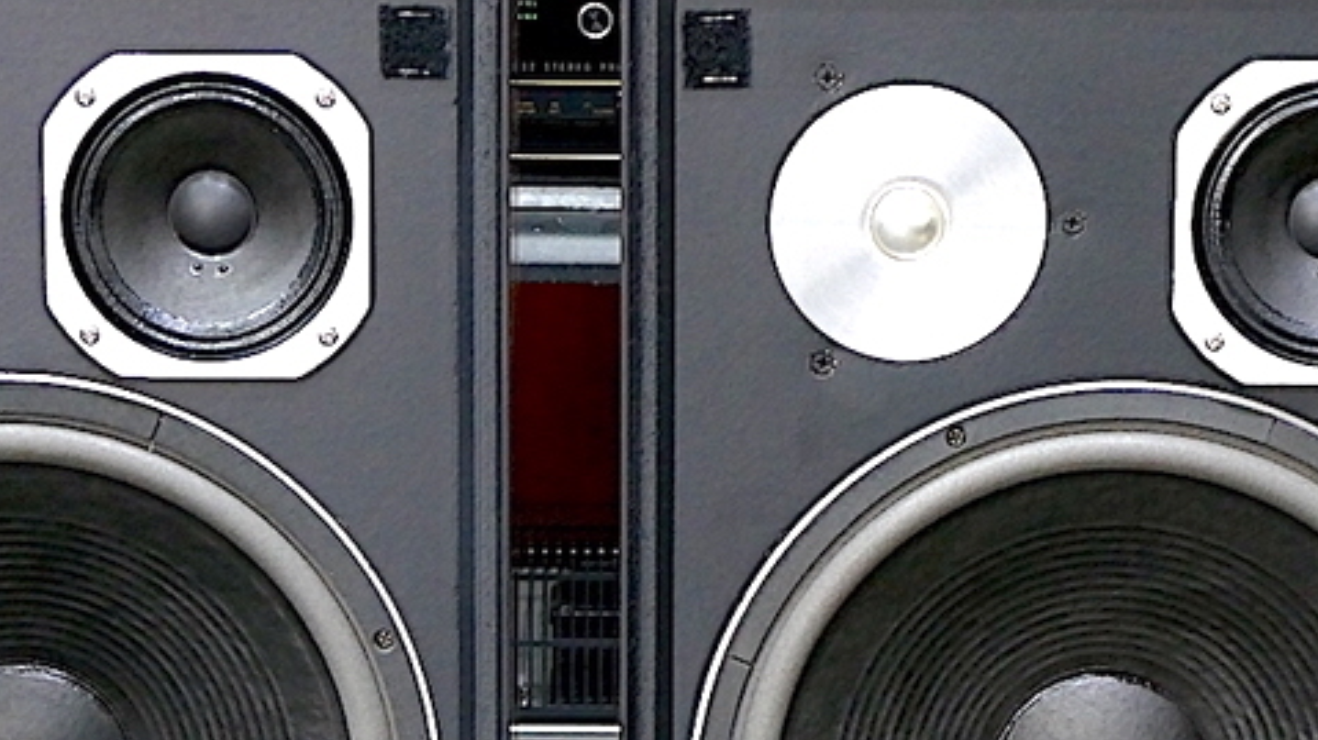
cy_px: 663
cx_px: 553
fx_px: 4961
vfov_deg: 8.5
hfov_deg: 15.1
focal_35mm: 142
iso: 200
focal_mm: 11.7
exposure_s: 1/8
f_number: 4.4
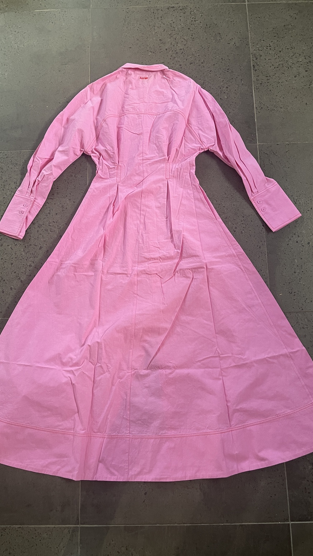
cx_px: 152
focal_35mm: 28
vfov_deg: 67.9
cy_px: 270
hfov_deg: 41.5
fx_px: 413
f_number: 1.6
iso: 200
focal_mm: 5.1
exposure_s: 1/50
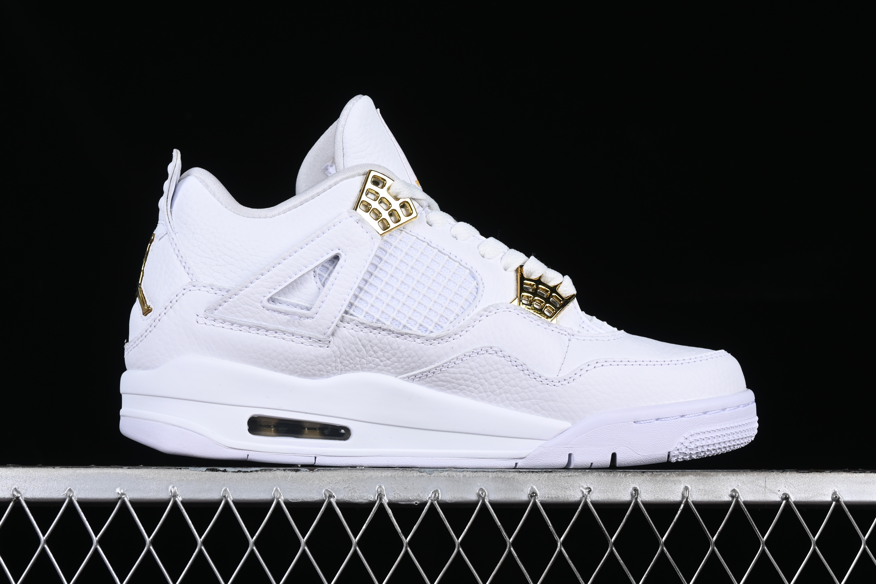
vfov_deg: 18.2
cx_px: 438
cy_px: 292
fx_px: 1825
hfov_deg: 27.0
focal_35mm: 75
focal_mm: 50
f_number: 9
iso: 160
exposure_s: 1/80
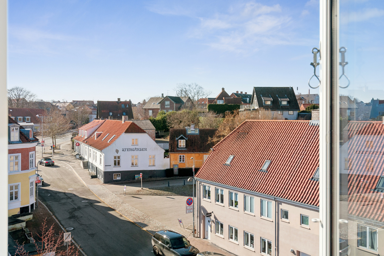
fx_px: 384
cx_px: 192
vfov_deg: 36.9
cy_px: 128
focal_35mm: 36
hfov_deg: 53.1
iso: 200
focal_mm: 24
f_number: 10
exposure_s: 1/400
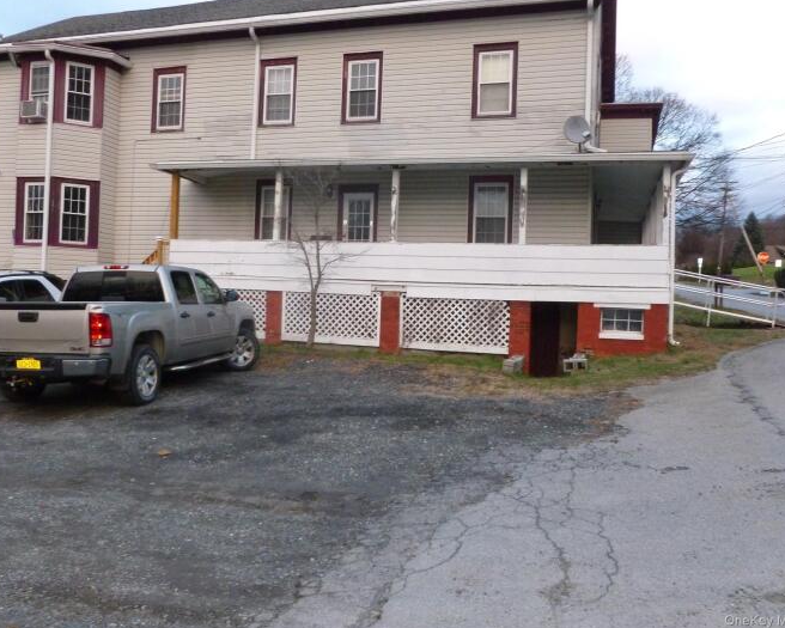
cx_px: 379
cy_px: 307
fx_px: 697
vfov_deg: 48.5
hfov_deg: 58.8
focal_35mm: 30
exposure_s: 1/60
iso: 400
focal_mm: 5
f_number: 3.3
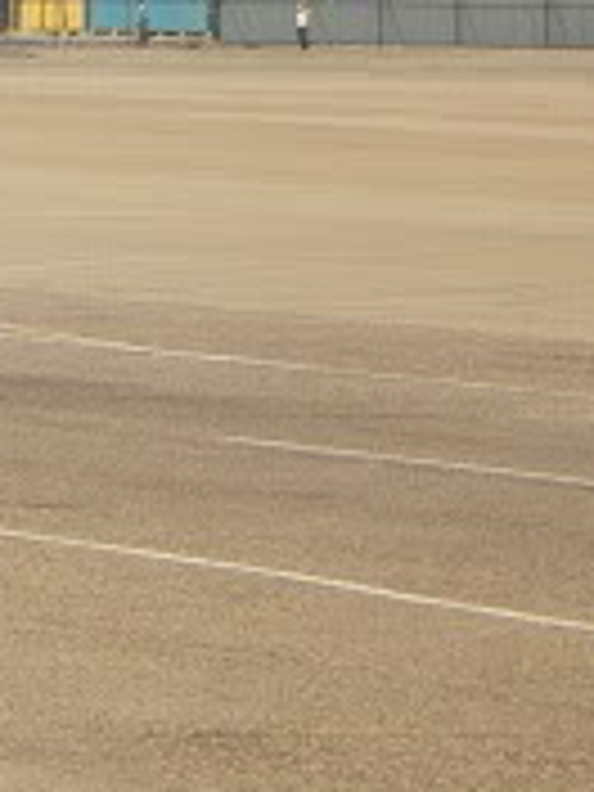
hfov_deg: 3.0
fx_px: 11257
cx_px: -351
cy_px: -99
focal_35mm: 492
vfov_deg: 4.0
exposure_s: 1/160
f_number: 5.9
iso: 50
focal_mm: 18.9
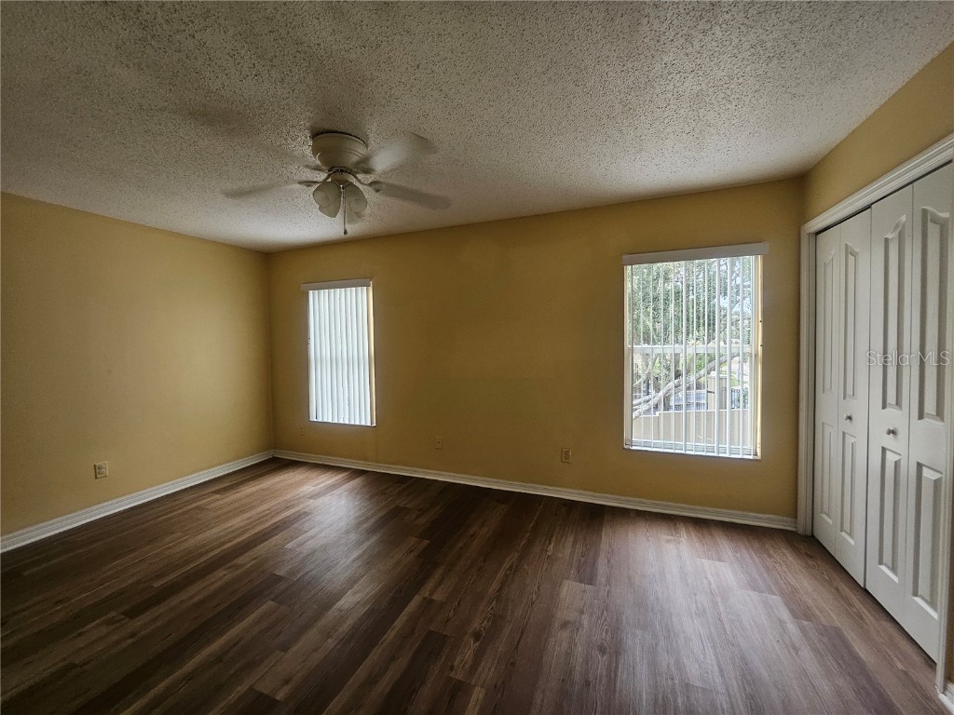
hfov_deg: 106.2
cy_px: 358
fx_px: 358
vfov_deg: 89.9
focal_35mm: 13
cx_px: 477
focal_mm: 1.7
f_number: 2.2
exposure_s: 1/60
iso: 50
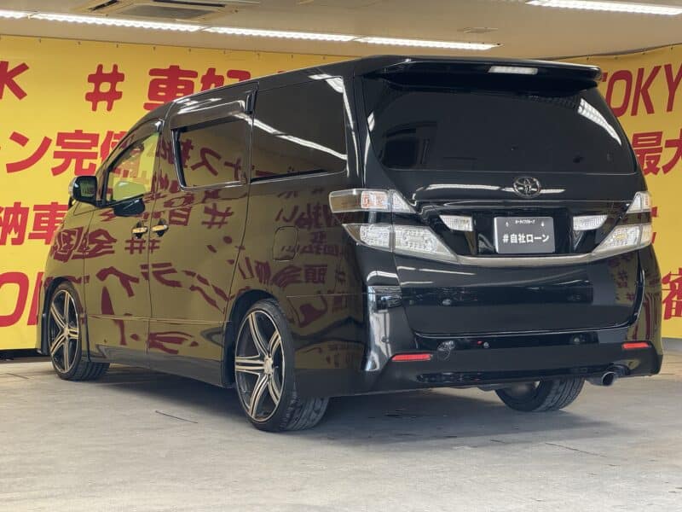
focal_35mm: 77
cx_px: 341
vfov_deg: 19.1
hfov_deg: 25.3
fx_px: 1517
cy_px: 256
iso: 200
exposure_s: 1/90
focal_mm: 9
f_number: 2.8
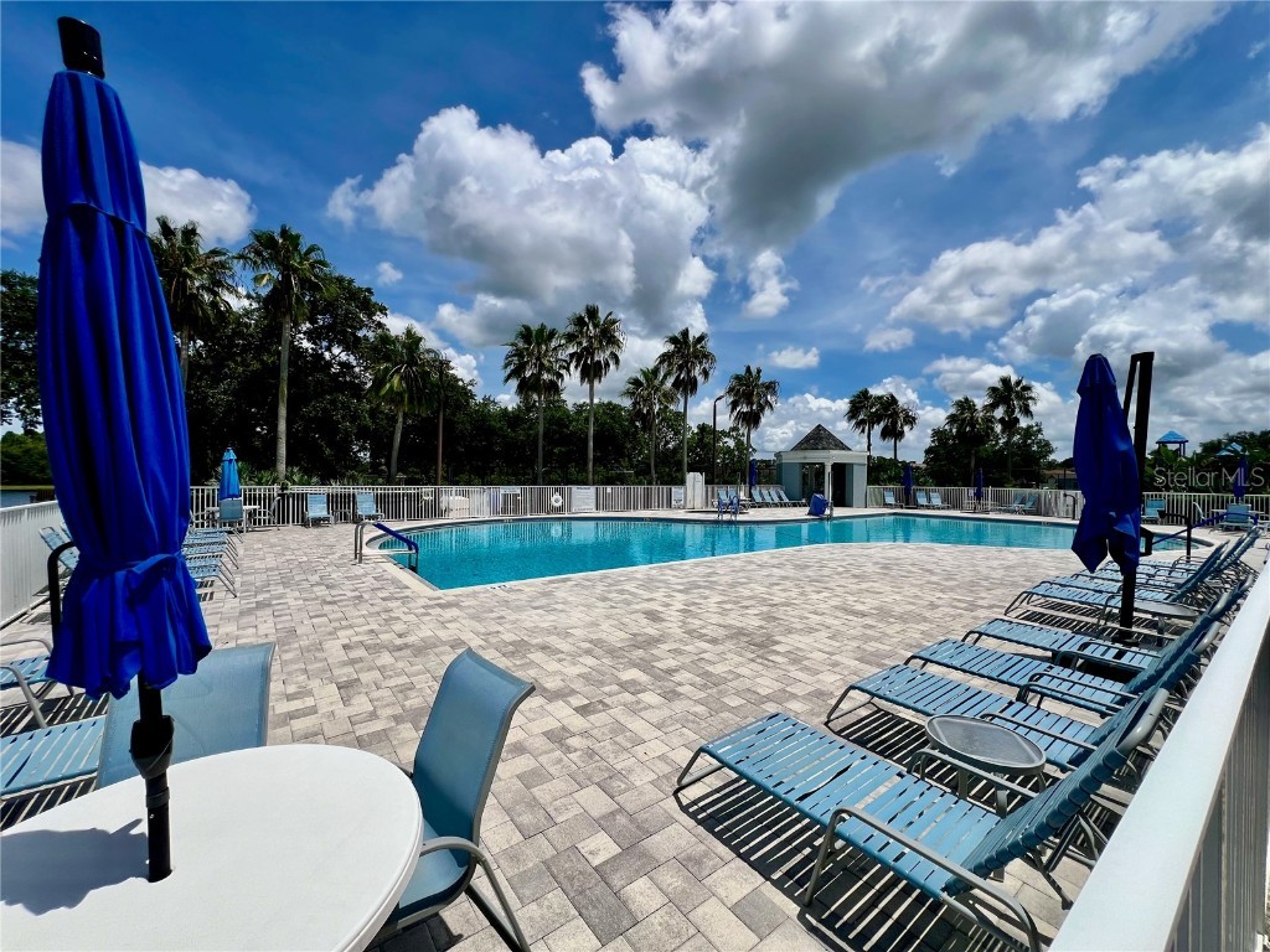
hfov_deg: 106.2
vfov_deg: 89.9
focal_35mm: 13
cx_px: 635
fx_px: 477
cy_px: 476
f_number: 1.8
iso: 32
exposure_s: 1/3774
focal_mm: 1.57
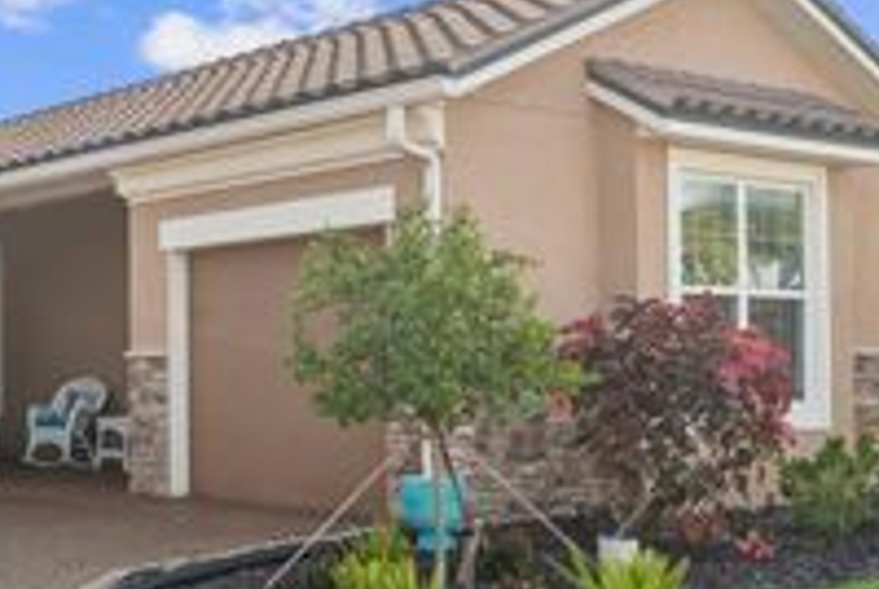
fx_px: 1467
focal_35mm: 60
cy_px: 347
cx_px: -79
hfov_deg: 30.1
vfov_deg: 22.7
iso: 400
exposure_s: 1/125
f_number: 9
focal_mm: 24
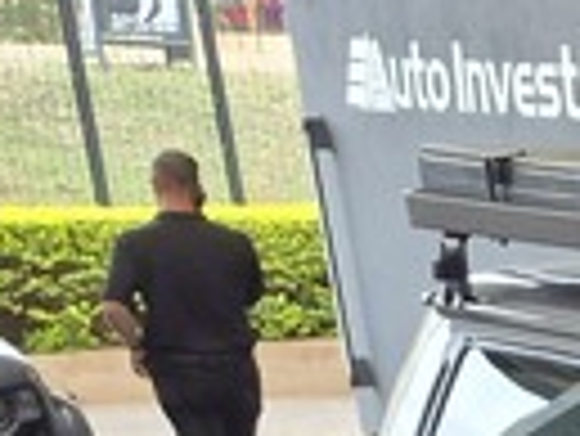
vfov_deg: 7.5
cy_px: 1137
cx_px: 2064
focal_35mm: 182
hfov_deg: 8.1
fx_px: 3052
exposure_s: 1/180
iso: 40
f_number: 1.8
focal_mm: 5.4
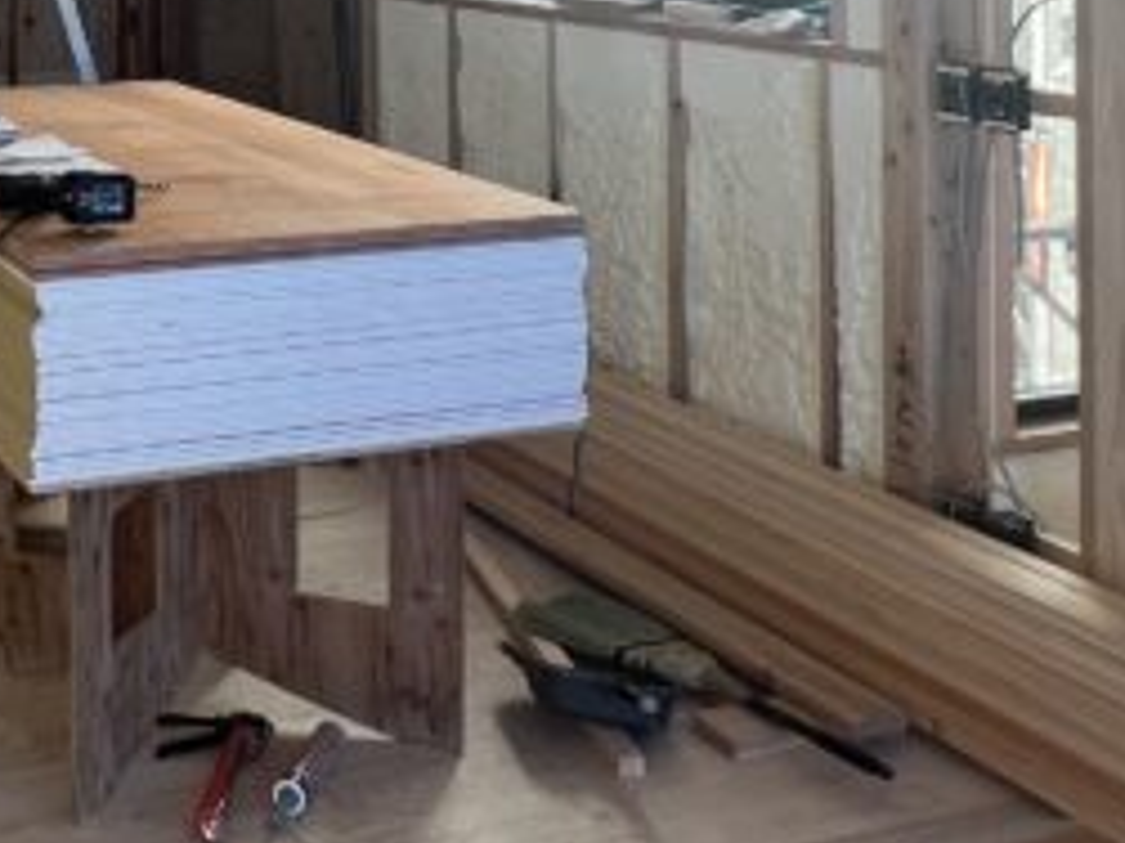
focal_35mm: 53
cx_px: 72
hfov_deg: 33.8
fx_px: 1722
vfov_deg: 25.0
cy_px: -143
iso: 50
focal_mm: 1.57
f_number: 1.8
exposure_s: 1/99
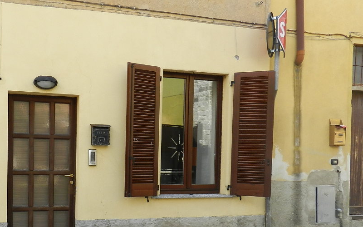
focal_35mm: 39
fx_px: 386
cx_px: 90
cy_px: 168
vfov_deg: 32.2
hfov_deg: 48.4
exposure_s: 1/400
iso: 160
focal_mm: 4
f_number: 3.4
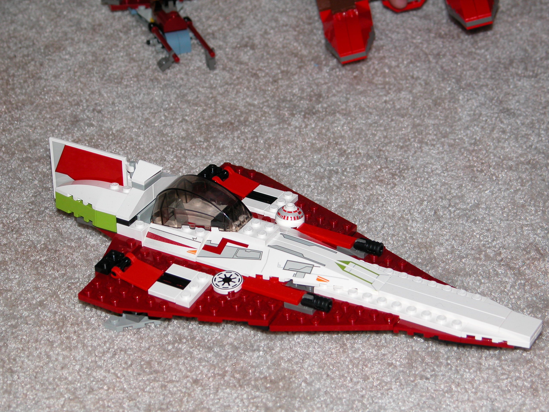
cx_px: 274
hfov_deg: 18.5
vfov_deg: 14.0
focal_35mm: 106
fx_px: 1681
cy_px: 206
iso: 100
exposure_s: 1/125
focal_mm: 27.3
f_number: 3.7
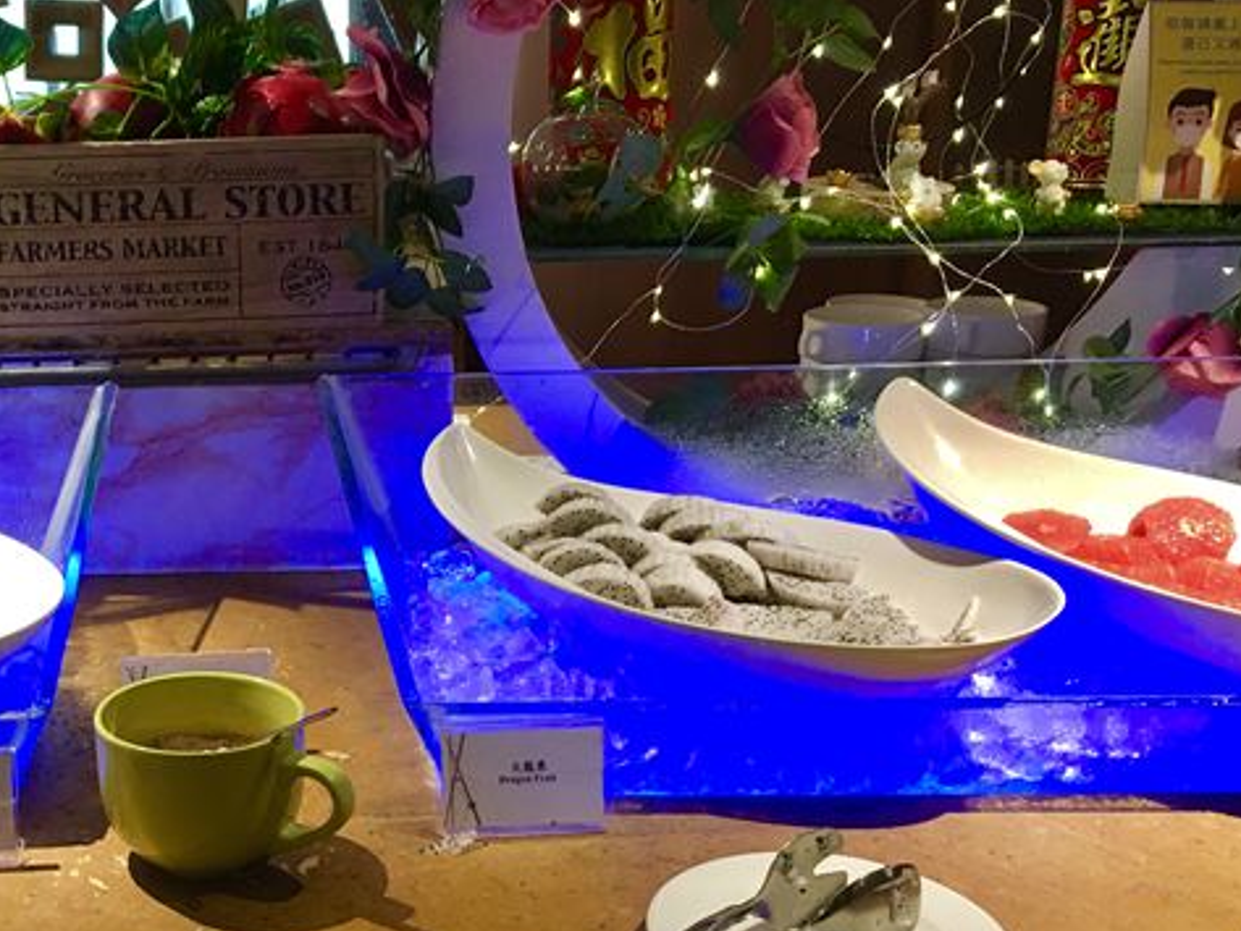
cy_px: 698
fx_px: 1757
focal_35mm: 49
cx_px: 289
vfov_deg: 29.2
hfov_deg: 37.8
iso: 40
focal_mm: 4.15
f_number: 2.2
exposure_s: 1/15
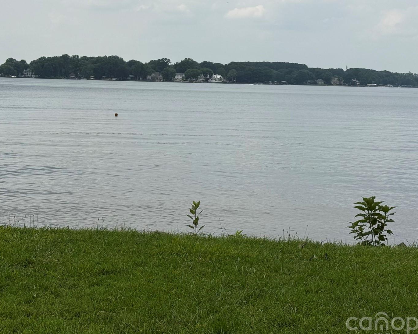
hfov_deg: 27.1
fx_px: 866
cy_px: 116
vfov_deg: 21.8
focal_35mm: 70
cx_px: 206
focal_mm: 6.76
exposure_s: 1/6536
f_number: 1.78
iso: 64
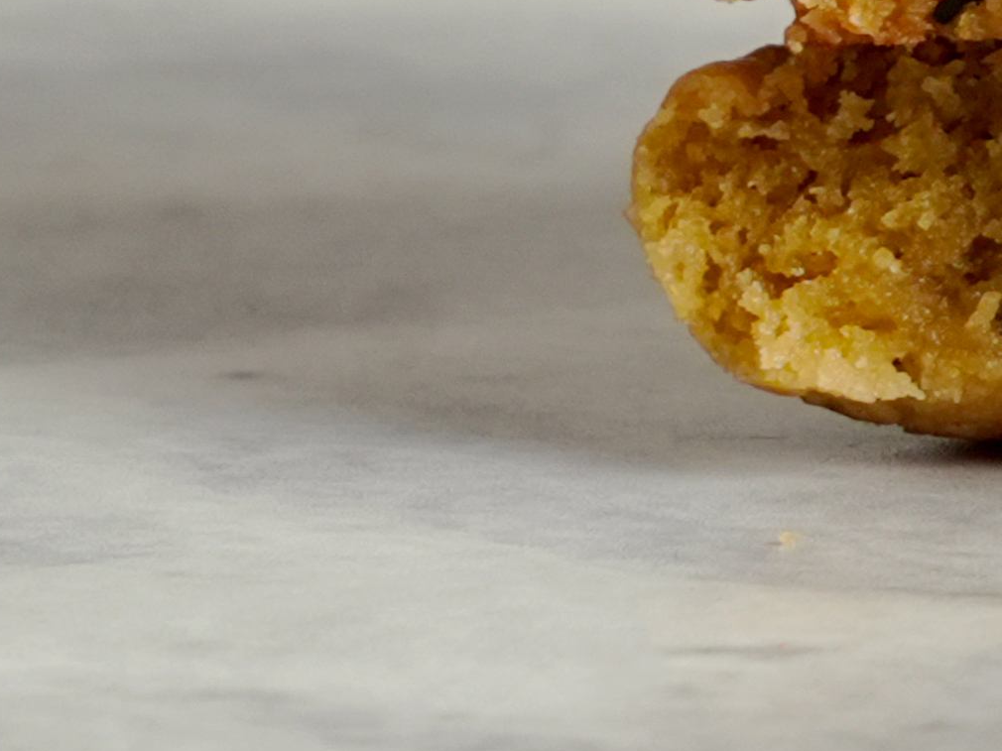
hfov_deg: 4.2
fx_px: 13515
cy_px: -919
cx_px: 2351
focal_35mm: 467
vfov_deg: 3.2
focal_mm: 70
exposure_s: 1/200
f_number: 9
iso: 500
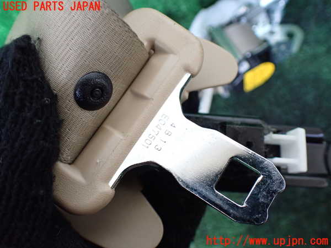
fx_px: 287
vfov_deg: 46.8
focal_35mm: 30
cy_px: 124
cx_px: 166
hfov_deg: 60.0
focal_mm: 5.4
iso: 800
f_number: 2.3
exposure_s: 1/80
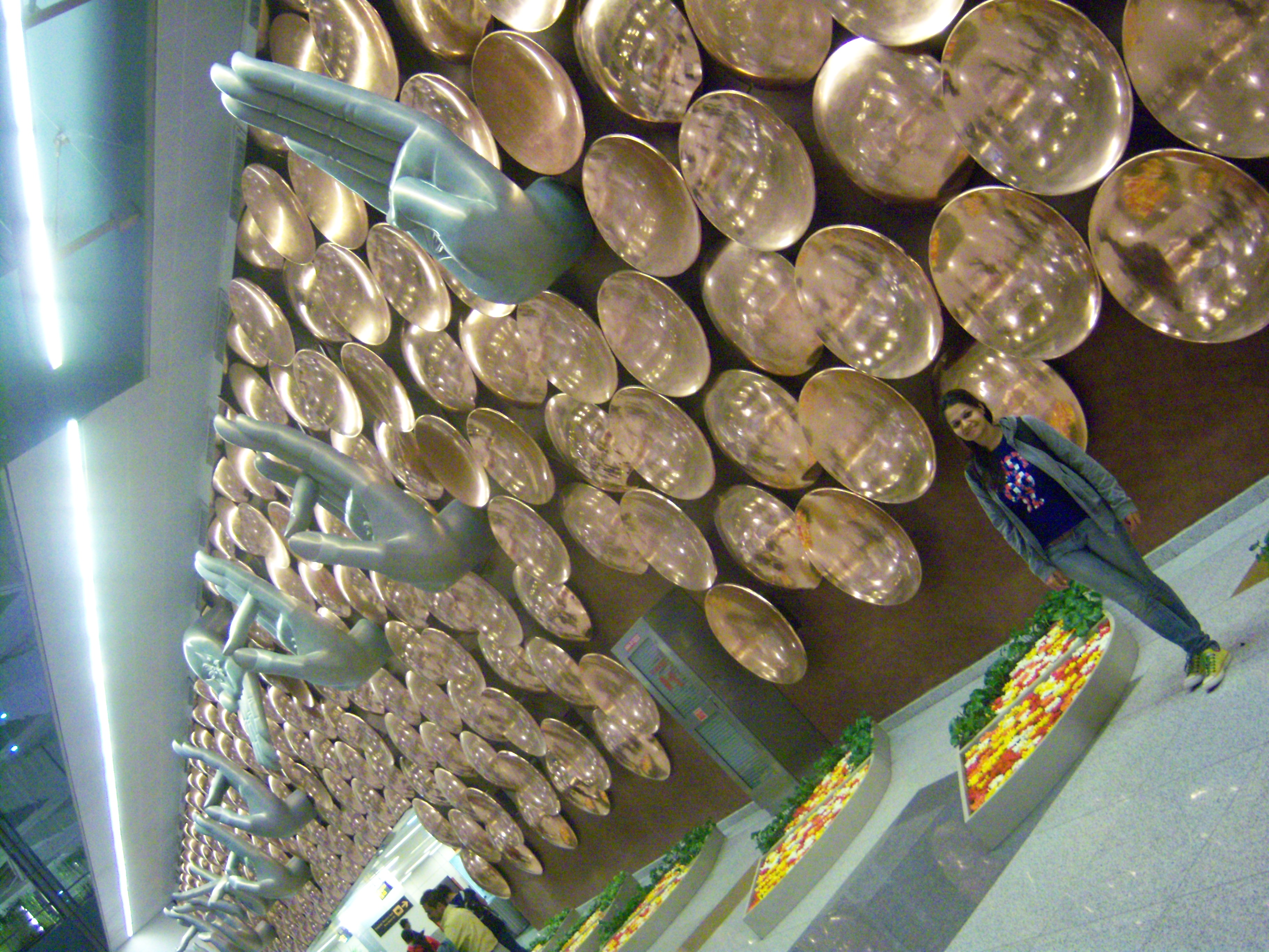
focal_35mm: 36
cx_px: 634
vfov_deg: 39.7
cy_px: 476
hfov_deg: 51.4
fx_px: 1320
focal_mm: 7.5
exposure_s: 1/30
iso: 800
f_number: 2.8
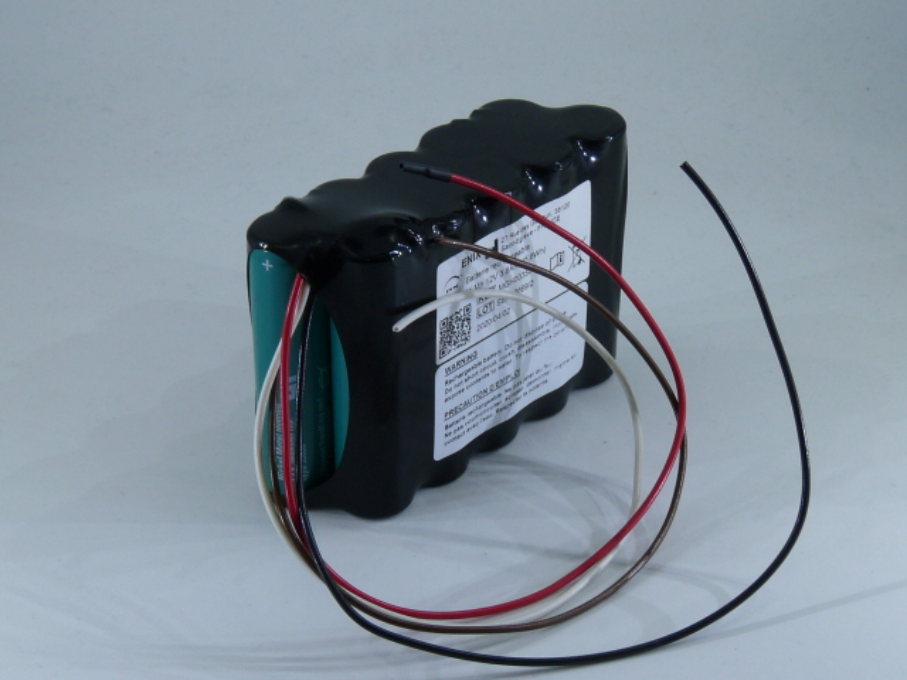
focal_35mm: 90
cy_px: 340
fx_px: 2358
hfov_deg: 21.8
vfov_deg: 16.4
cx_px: 454
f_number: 4.5
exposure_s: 1/200
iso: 100
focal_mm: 9
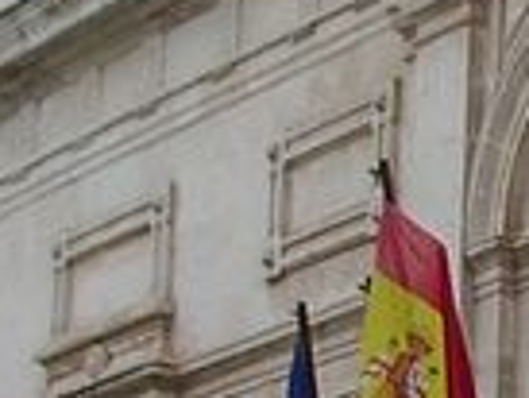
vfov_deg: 5.6
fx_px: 3992
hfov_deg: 7.4
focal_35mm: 261
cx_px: 911
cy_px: 684
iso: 50
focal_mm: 5.8
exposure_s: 1/200
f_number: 4.3
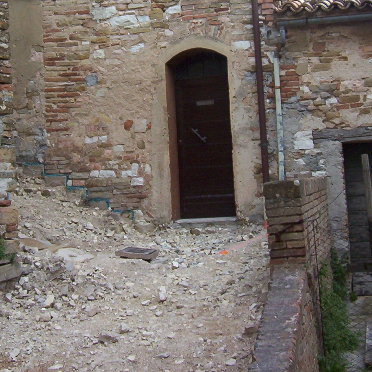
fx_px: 729
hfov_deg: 28.6
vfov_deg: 28.1
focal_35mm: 60
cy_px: 80
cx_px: 213
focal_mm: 5.54
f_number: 2.76
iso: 100
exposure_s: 1/798
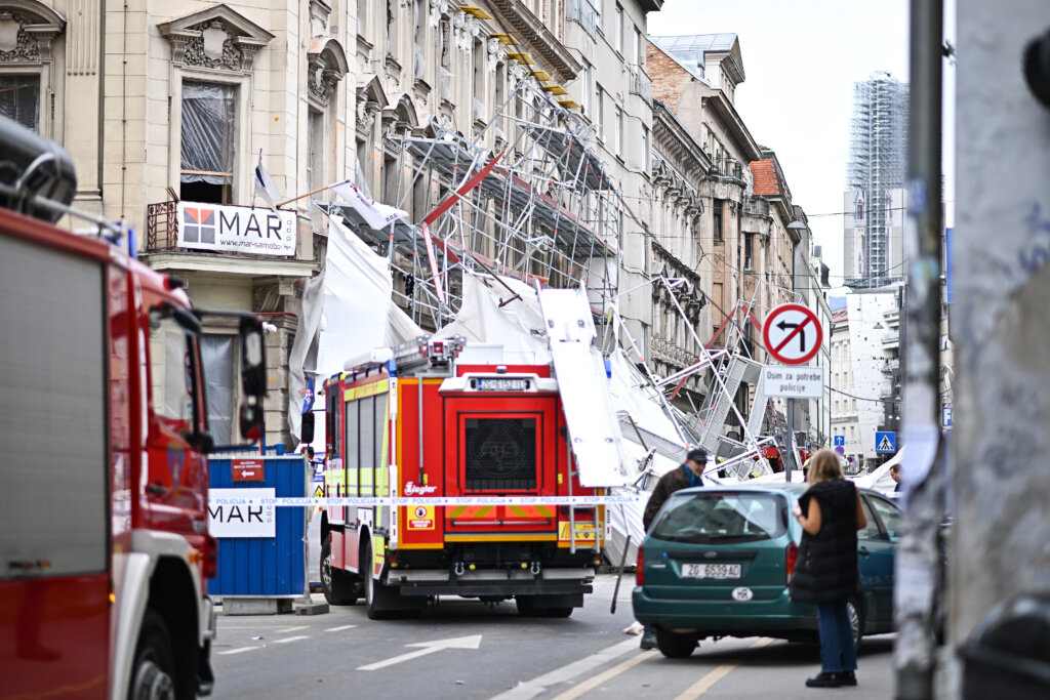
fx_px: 2479
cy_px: 350
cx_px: 525
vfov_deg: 16.1
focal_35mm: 85
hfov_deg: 23.9
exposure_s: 1/2500
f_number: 2
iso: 320
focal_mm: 85
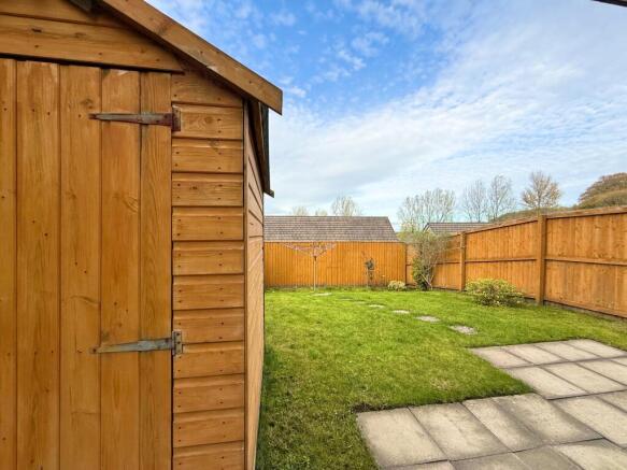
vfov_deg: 85.7
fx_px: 254
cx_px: 314
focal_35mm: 14
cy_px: 235
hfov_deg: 102.1
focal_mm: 2.22
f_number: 2.2
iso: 50
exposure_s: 1/841
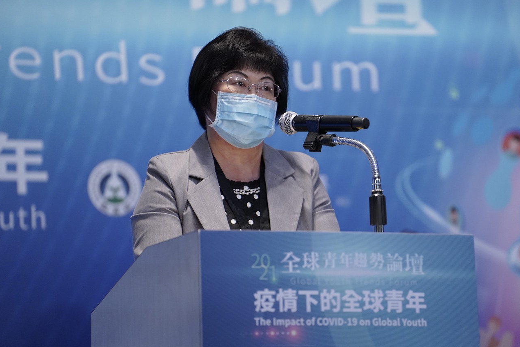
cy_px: 190
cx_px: 305
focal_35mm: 212
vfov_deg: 6.5
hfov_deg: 9.7
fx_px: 3062
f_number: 2.8
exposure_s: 1/640
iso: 3200
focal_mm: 180
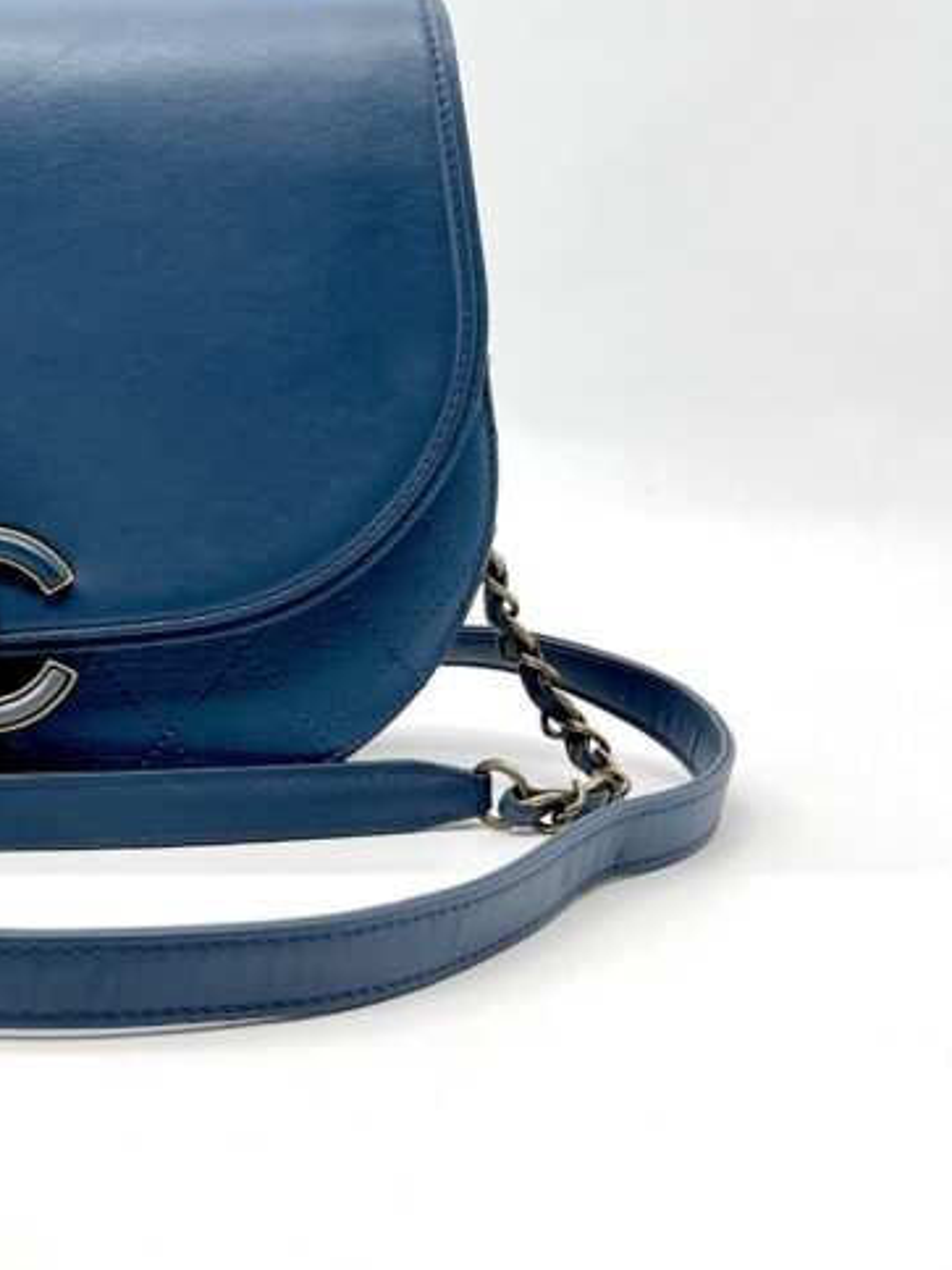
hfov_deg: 25.0
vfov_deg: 34.4
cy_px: 354
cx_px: -47
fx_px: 2017
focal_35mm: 55
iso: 40
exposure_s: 1/154
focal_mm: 5.7
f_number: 1.5
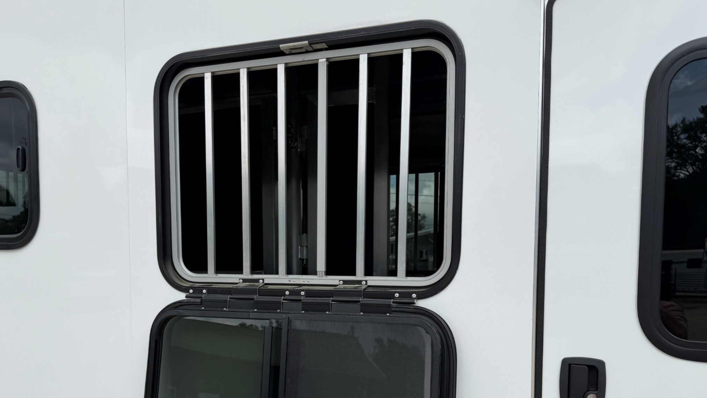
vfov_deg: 34.8
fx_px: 619
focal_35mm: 33
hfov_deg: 59.4
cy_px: 301
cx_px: 327
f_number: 1.78
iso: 80
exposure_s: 1/3584
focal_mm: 6.76
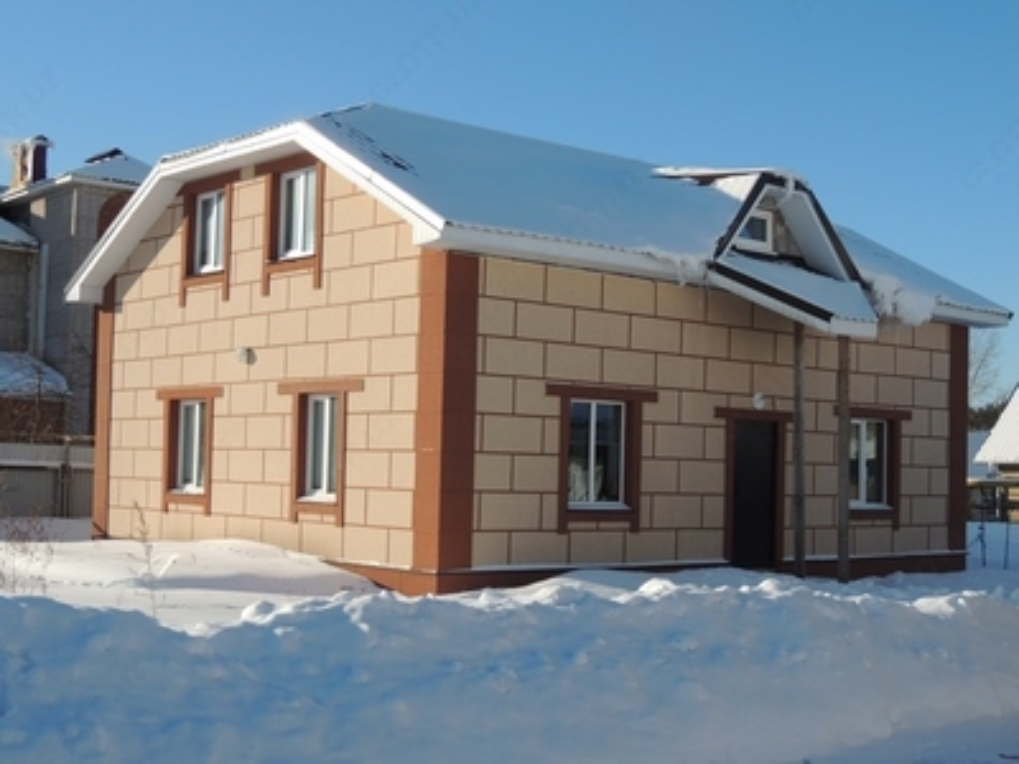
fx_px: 1472
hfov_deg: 38.2
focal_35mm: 50
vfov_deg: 29.1
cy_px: 382
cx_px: 510
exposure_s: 1/1250
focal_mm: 8.9
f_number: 3.6
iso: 100
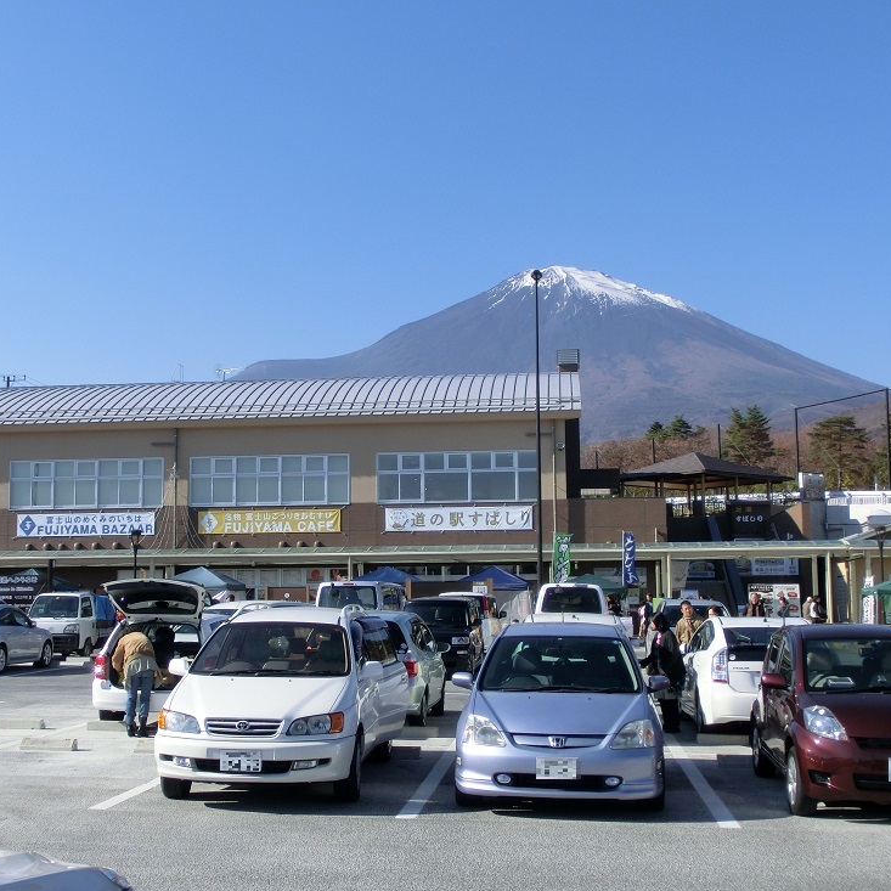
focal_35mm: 52
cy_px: 446
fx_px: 1514
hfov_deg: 32.8
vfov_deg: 32.8
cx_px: 393
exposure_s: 1/1000
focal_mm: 7.87
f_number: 4.2
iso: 100
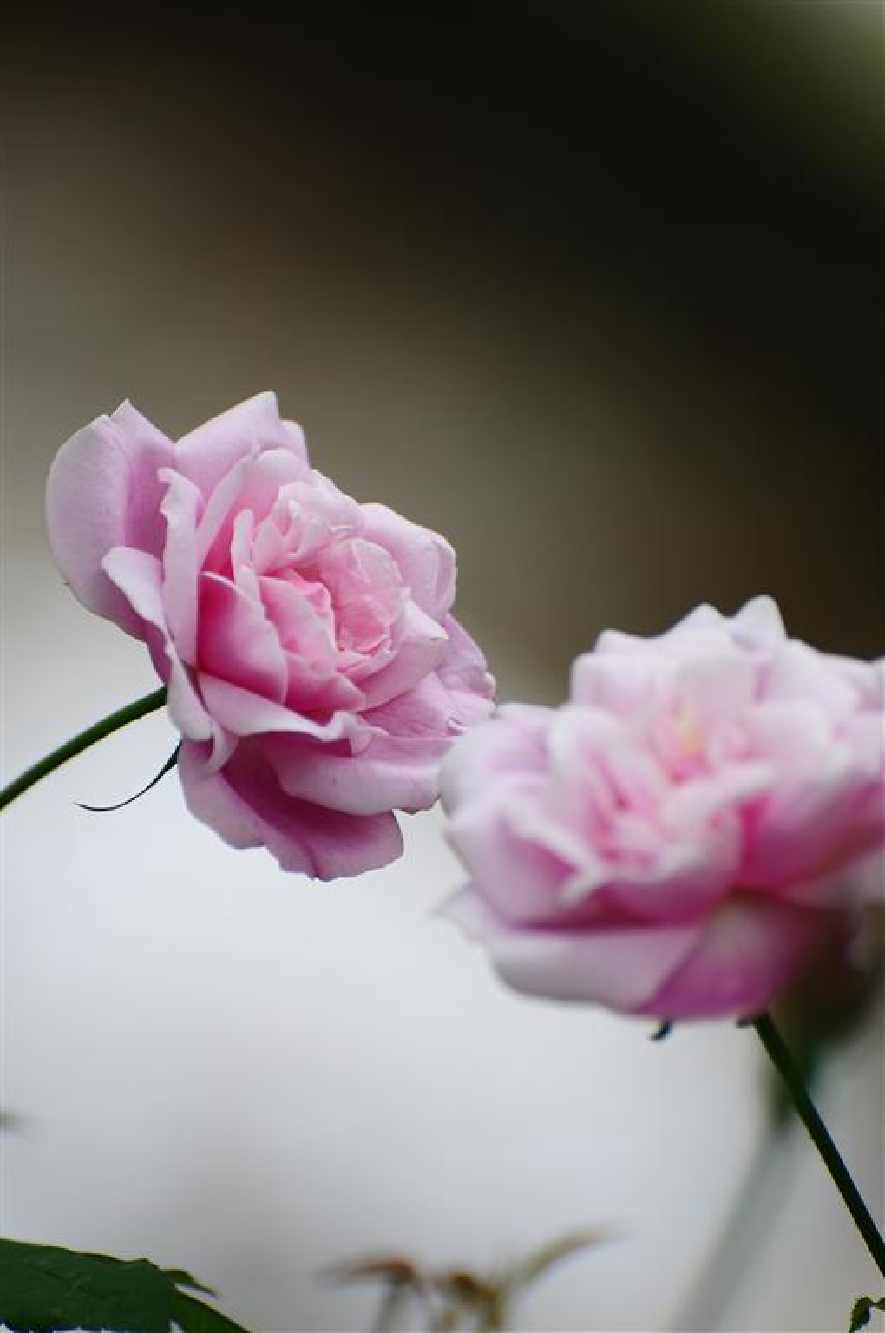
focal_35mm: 360
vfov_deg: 5.7
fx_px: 13310
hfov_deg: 3.8
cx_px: 442
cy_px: 666
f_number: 5.3
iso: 320
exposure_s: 1/250
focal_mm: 240
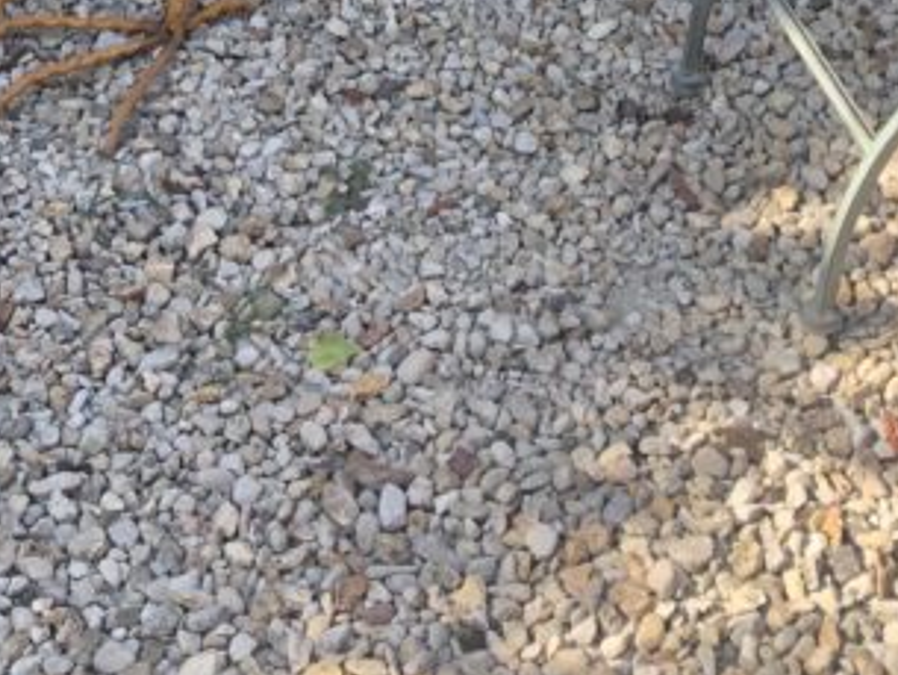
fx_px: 2439
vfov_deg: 13.3
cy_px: -728
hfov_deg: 20.8
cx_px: 533
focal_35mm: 94
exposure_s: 1/314
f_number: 1.8
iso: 20
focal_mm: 4
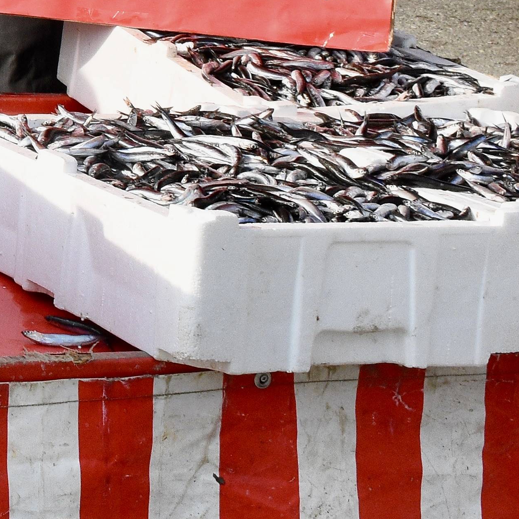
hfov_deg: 11.7
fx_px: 2358
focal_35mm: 139
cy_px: -215
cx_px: -386
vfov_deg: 12.1
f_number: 13
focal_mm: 23
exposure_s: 1/640
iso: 800
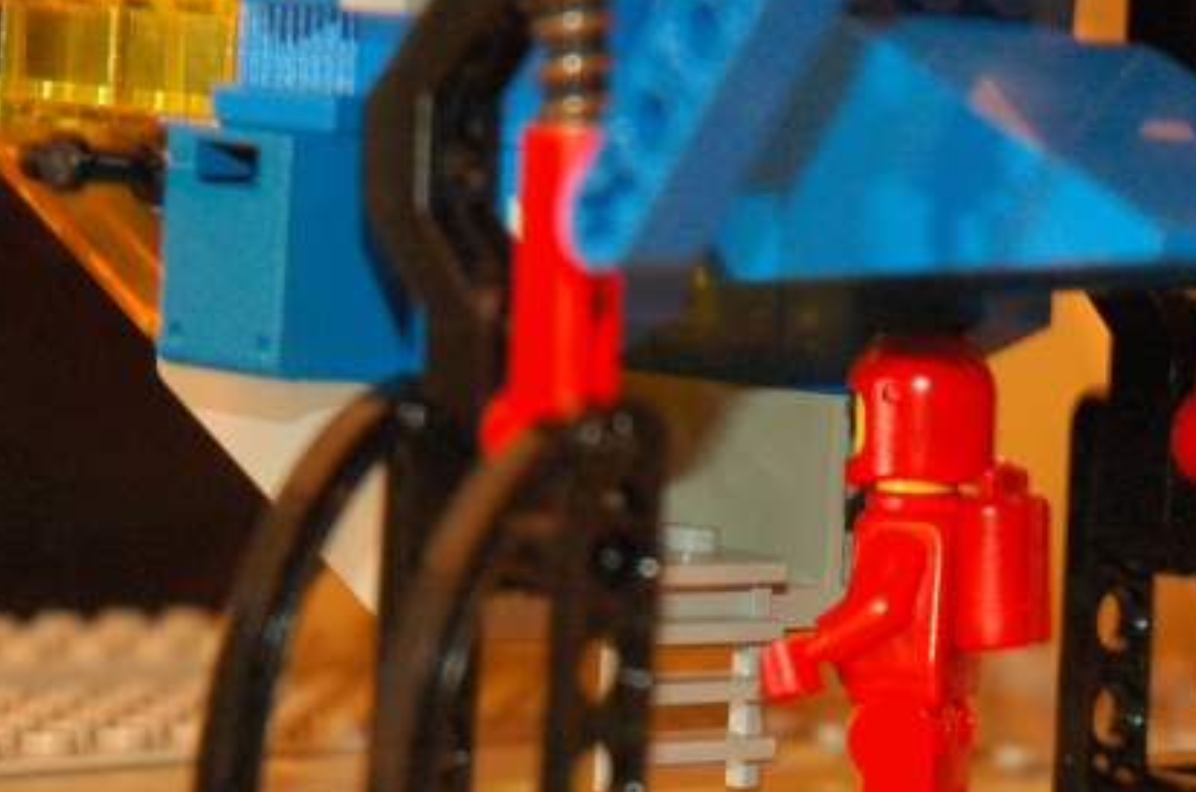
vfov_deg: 6.7
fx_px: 6764
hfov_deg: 10.1
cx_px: 912
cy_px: 689
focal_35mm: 204
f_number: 4.5
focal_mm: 70
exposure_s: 1/5
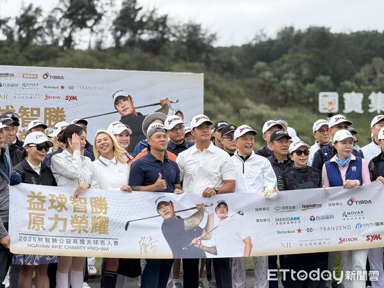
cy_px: 144
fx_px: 1109
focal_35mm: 100
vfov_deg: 14.8
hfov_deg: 19.6
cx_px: 192
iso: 50
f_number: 2.8
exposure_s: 1/271
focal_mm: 16.89
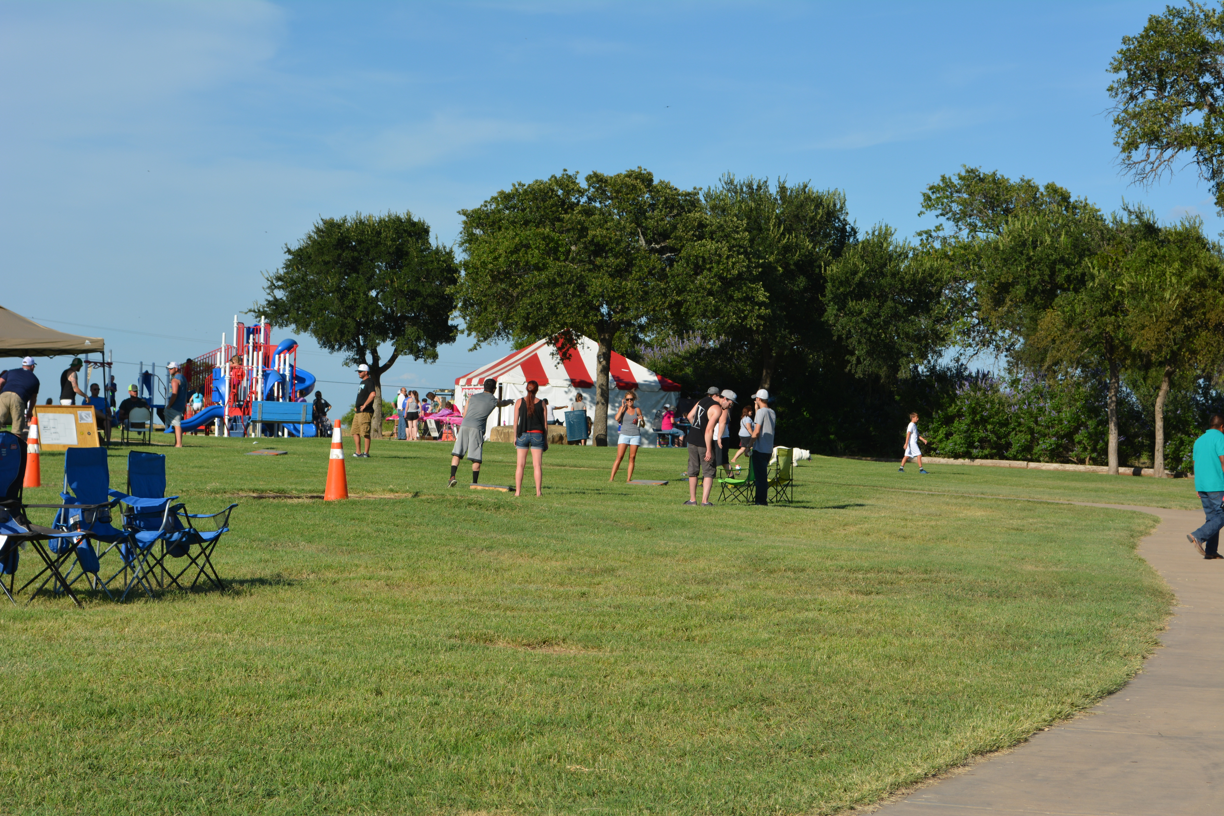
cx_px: 612
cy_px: 408
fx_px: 2805
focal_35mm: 82
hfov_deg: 24.6
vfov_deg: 16.6
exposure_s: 1/200
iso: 100
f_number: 9
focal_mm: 55
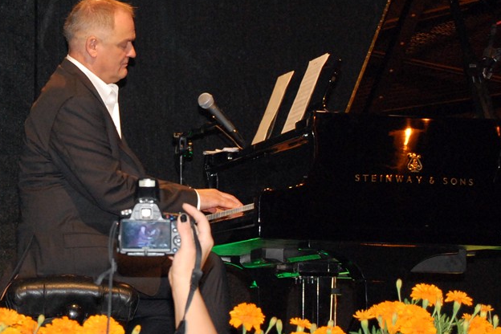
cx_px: 269
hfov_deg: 22.0
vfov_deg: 14.8
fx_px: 1288
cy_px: 153
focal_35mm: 93
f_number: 5.6
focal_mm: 55
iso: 1250
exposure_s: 1/60
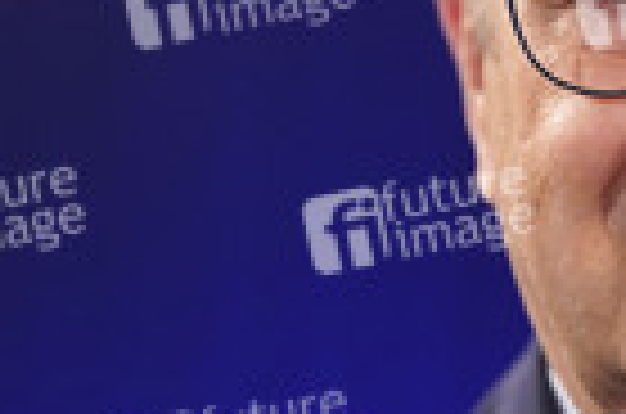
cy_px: 108
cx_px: 750
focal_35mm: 438
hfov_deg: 4.7
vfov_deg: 3.1
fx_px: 7599
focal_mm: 135
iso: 2000
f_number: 1.8
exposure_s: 1/500
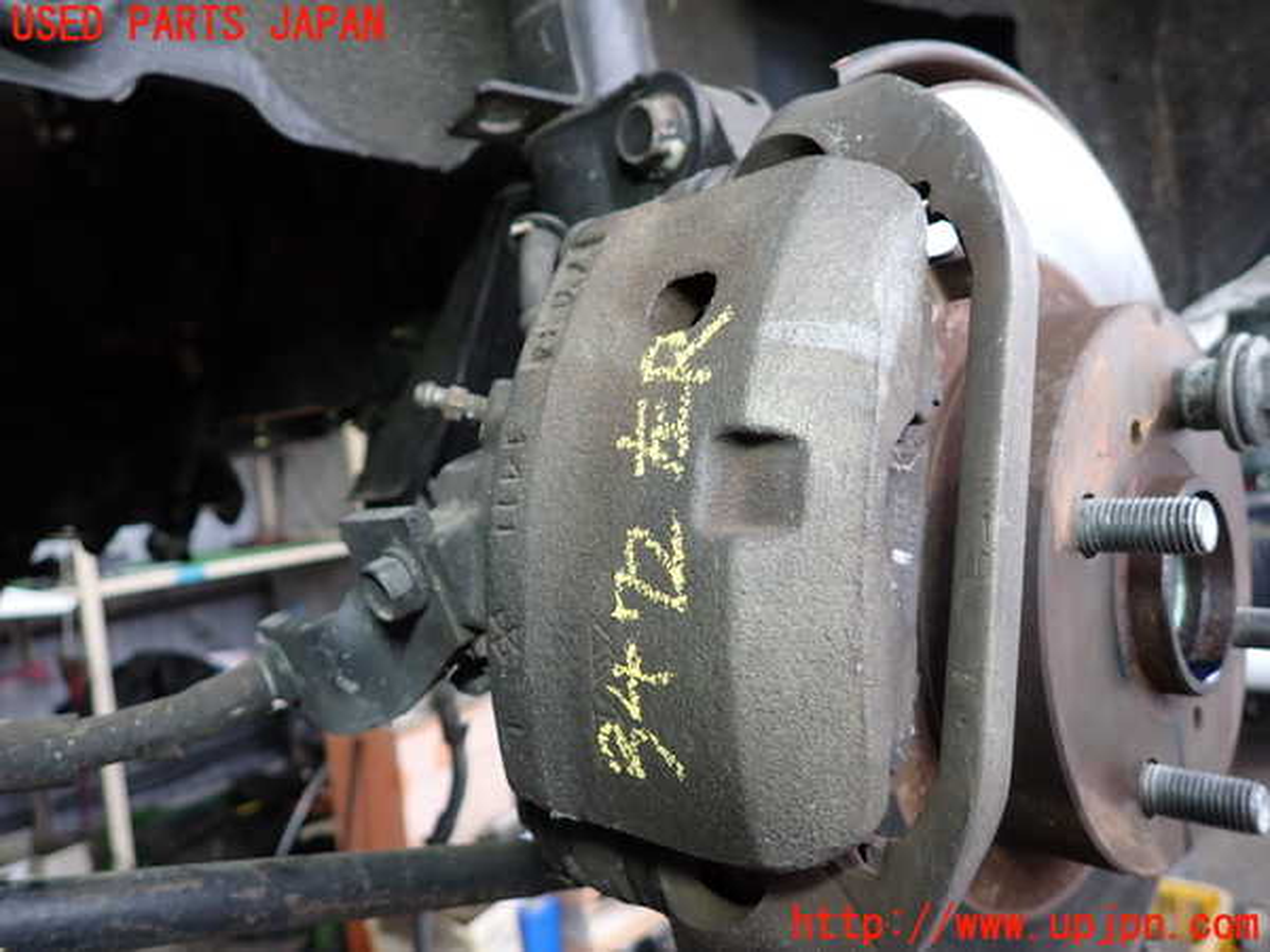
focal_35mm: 25
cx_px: 635
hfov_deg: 69.4
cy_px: 476
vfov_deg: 54.9
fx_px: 917
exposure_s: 1/40
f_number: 2
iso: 200
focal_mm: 4.5
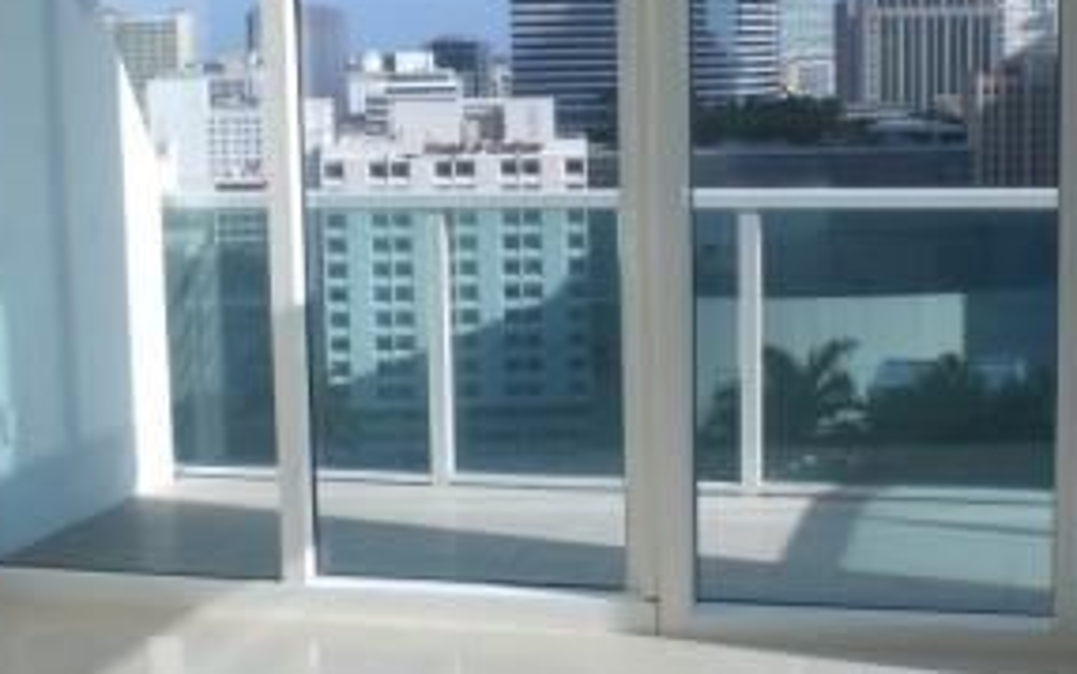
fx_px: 1850
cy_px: 245
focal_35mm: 63
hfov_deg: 32.3
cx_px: 667
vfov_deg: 20.6
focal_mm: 6.3
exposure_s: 1/400
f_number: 4.4
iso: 50
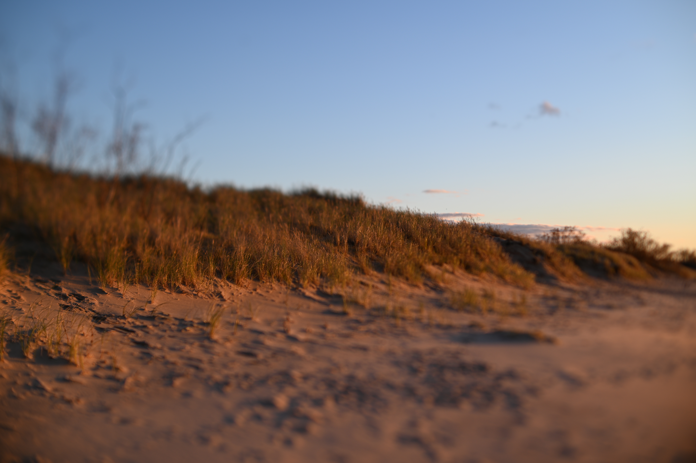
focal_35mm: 50
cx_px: 348
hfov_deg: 39.6
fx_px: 966
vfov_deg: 27.0
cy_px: 232
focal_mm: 50
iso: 100
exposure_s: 1/1000
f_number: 1.4
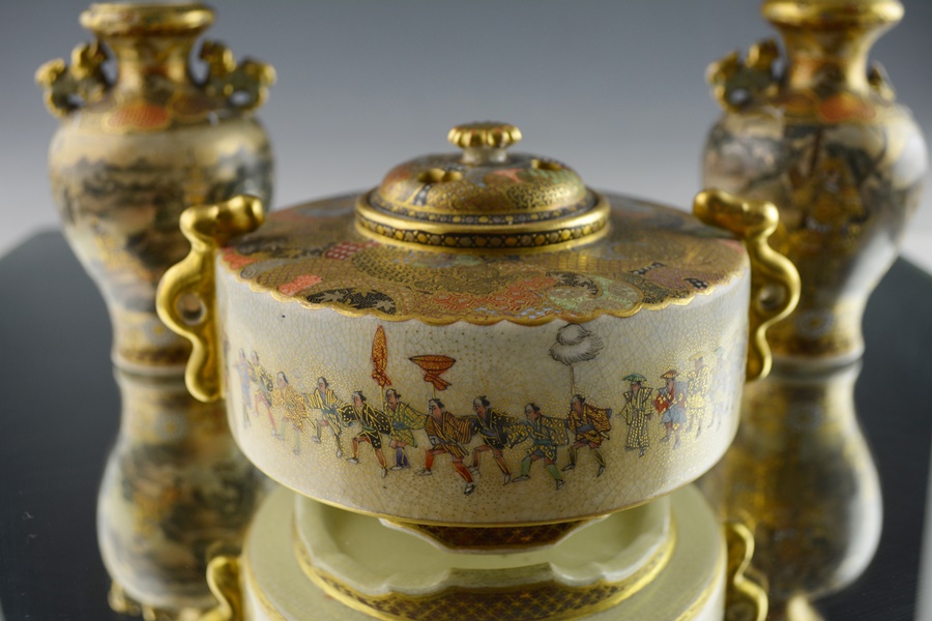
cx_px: 466
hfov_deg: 46.4
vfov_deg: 31.9
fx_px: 1087
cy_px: 310
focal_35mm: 42
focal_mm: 28
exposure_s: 1/125
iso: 280
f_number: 5.6
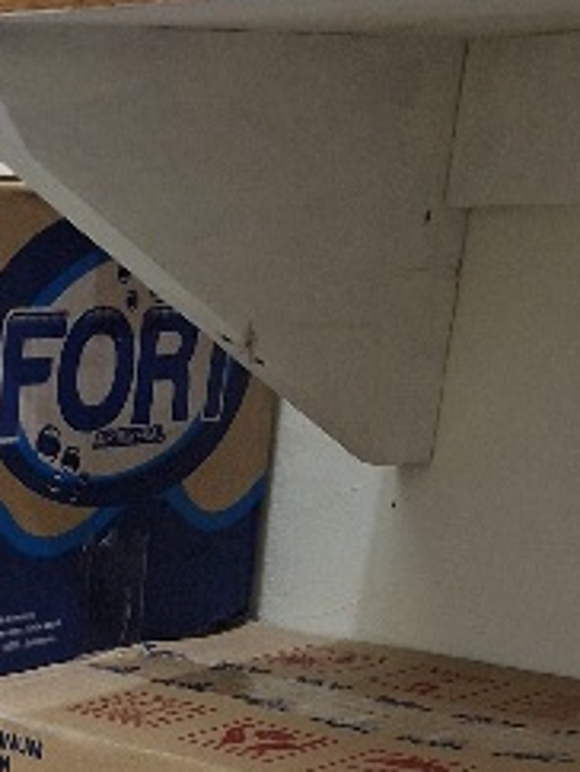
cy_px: 1254
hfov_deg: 18.2
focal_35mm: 76
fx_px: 1695
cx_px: -156
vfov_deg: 20.6
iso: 640
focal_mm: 5.54
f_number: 1.8
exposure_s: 1/25
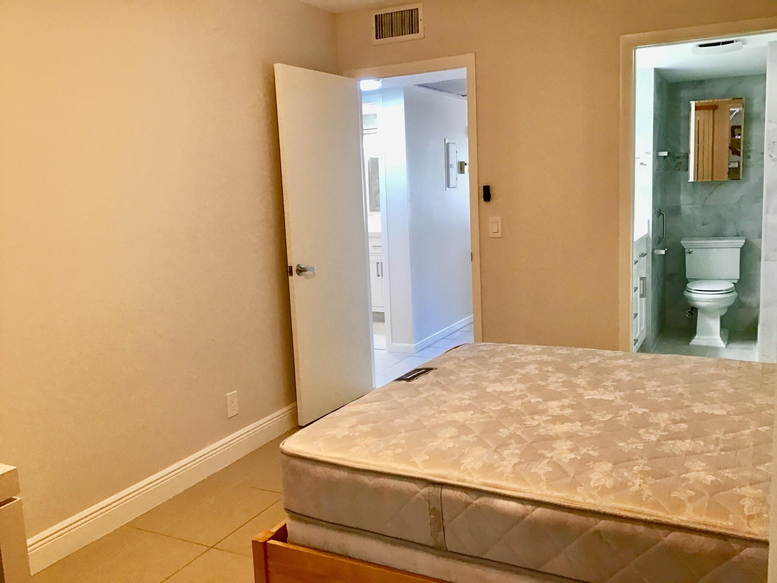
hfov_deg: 58.4
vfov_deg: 45.4
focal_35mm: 31
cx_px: 388
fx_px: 696
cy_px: 292
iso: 100
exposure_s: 1/30
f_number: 2.4
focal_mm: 3.3
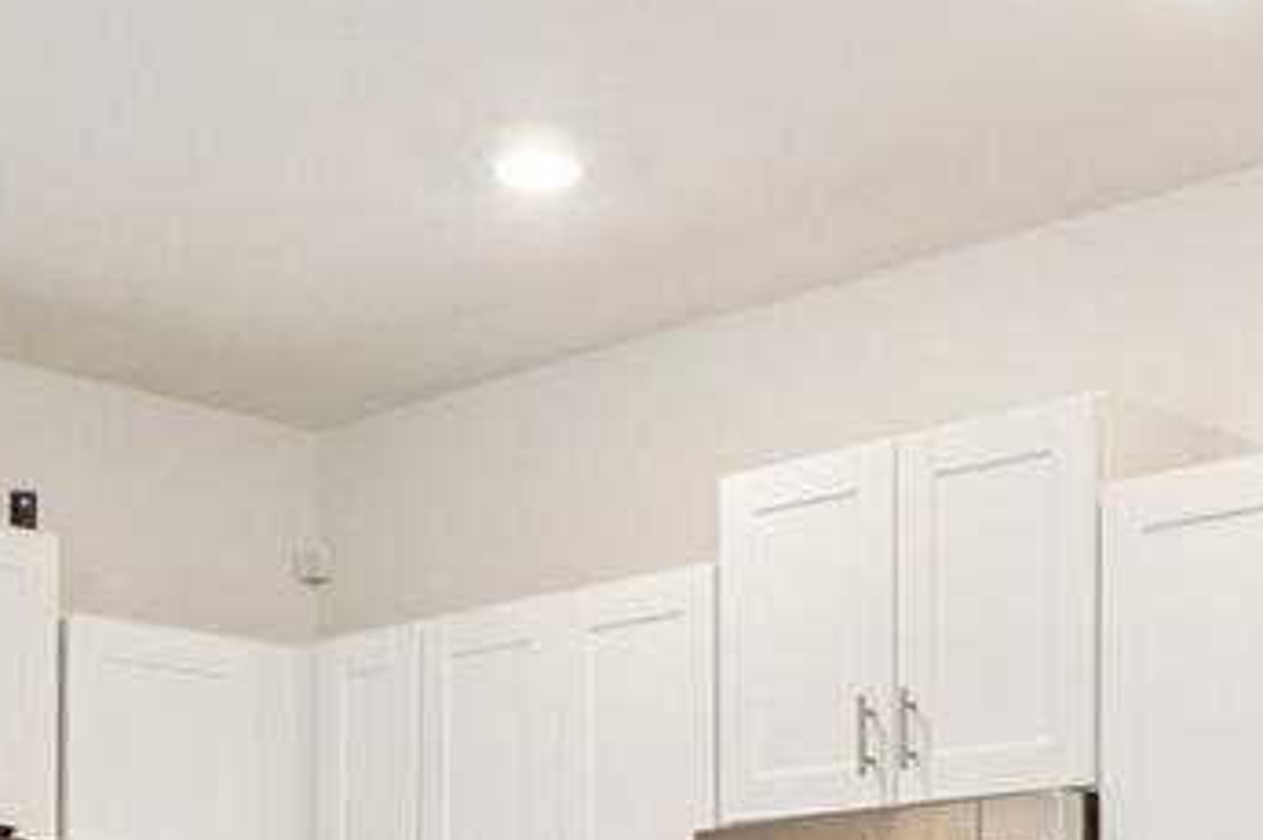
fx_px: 2675
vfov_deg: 16.4
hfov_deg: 26.6
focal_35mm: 76
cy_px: 1227
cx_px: 599
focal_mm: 11
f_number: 8
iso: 800
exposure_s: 1/30
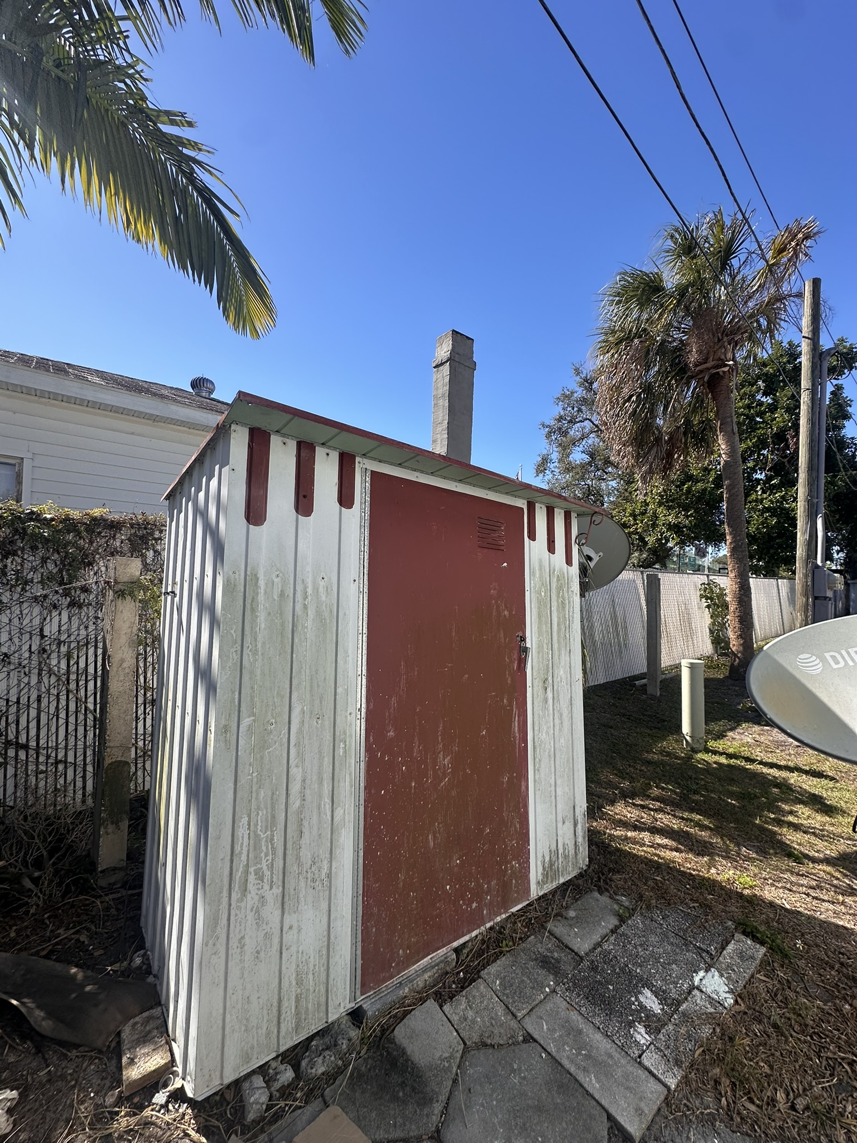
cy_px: 572
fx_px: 462
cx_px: 428
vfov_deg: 102.1
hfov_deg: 85.7
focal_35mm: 14
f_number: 2.2
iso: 40
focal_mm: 2.22
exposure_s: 1/1135
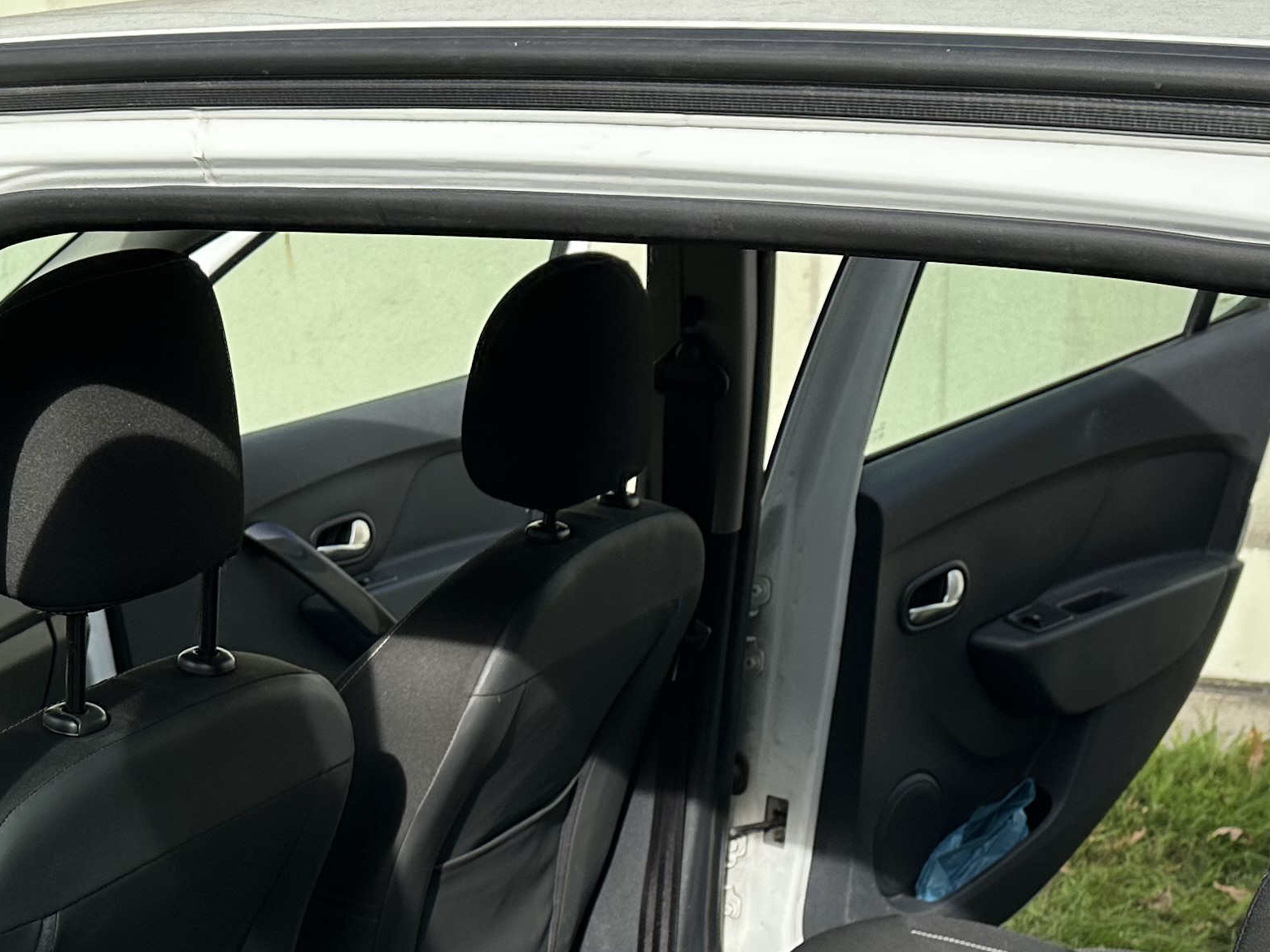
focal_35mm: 62
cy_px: 1074
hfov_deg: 31.1
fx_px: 2275
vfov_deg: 22.2
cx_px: 479
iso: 80
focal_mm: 6.86
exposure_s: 1/3247
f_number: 1.78
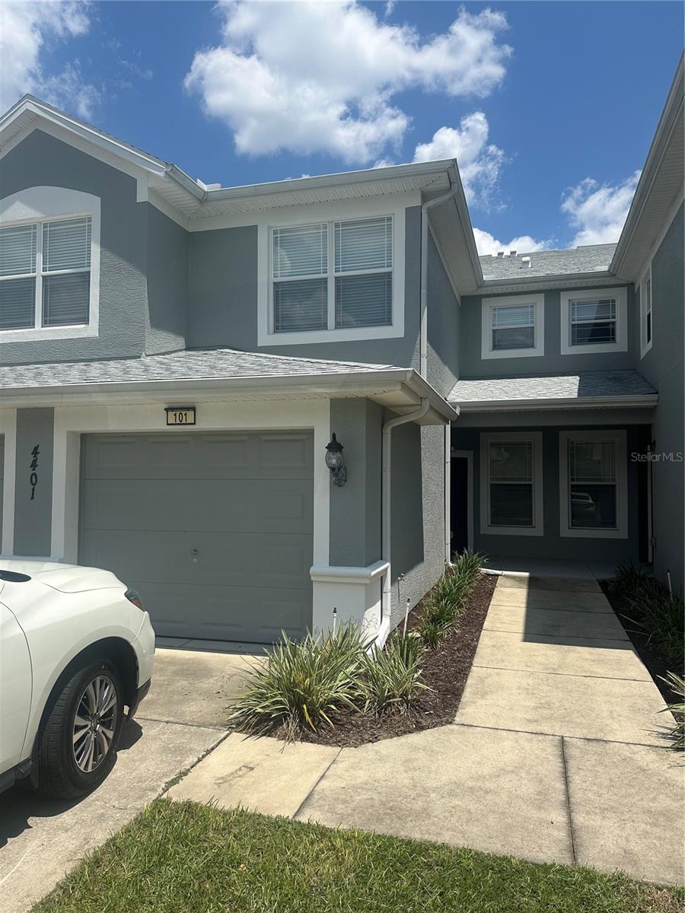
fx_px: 633
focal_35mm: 24
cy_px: 456
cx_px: 342
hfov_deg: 56.8
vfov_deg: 71.6
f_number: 1.78
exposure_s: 1/6211
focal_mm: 6.86
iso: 80
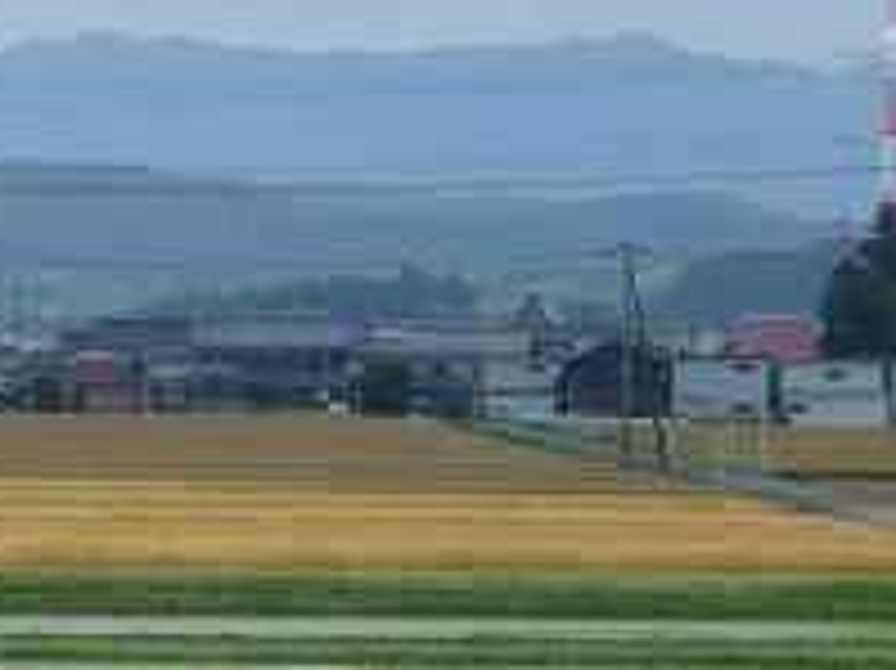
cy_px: 205
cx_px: 45
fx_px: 13943
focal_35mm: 539
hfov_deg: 3.7
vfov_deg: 2.8
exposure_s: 1/640
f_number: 4.9
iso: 100
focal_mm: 40.9
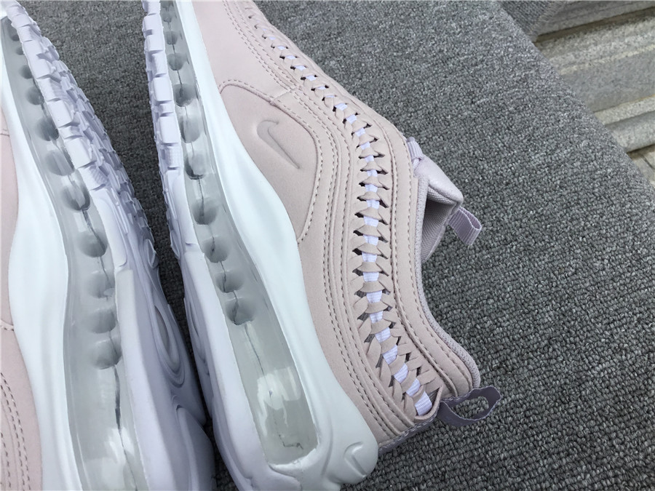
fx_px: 587
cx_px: 328
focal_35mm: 31
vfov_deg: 45.4
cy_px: 246
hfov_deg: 58.4
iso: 25
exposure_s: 1/652
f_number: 2.4
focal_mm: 3.3
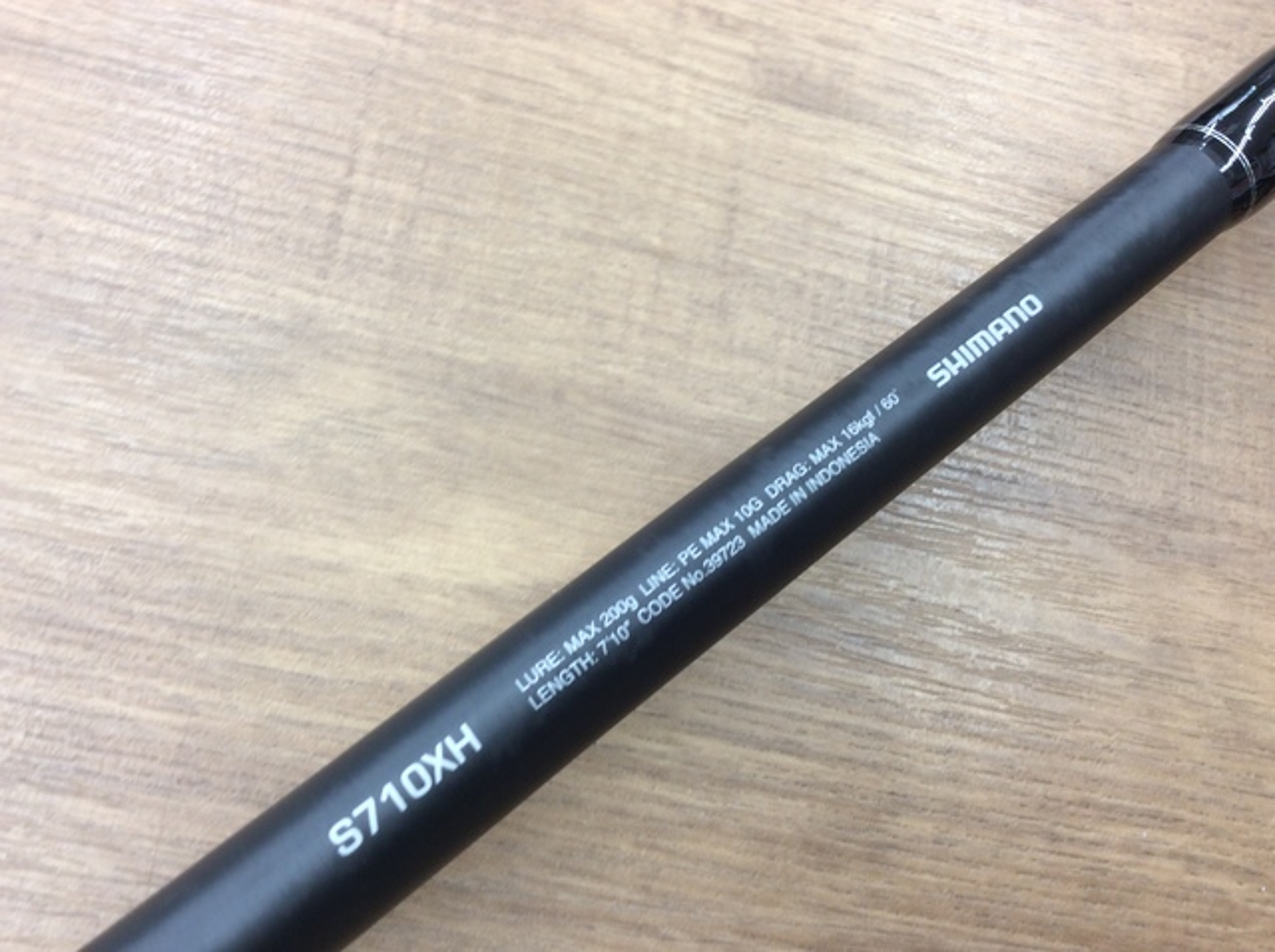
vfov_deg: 44.1
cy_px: 476
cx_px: 638
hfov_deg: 56.9
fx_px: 1177
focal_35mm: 32
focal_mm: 3.3
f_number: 2.4
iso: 32
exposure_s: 1/30
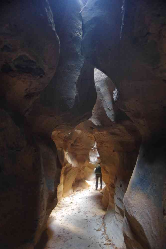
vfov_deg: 51.3
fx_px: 259
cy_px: 124
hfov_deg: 35.5
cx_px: 83
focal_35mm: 38
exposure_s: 1/6
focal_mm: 25
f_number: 4
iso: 3200
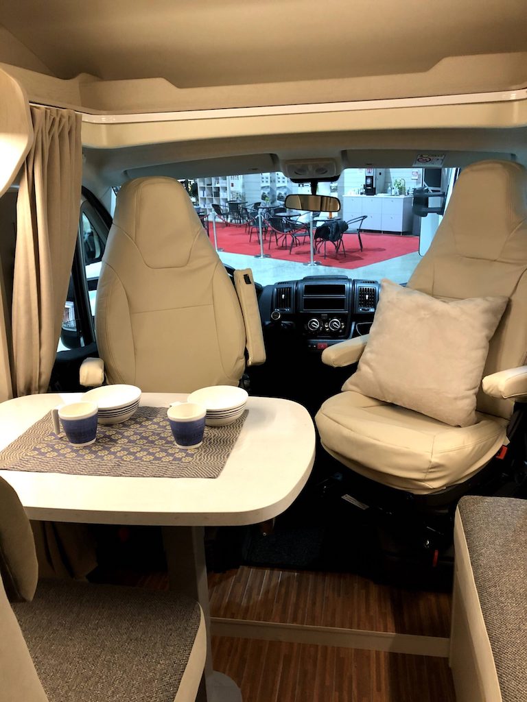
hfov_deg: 49.7
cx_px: 264
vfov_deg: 63.4
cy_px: 351
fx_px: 568
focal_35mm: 28
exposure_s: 1/17
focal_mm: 3.99
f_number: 1.8
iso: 64
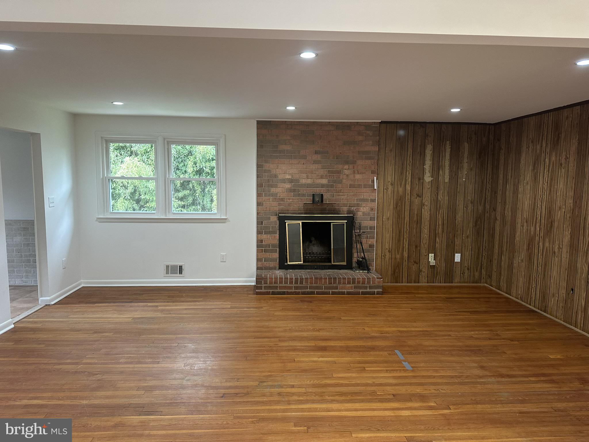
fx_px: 408
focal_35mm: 24
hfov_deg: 71.6
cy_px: 221
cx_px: 294
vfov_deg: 56.8
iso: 160
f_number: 1.78
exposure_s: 1/60
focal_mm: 6.86
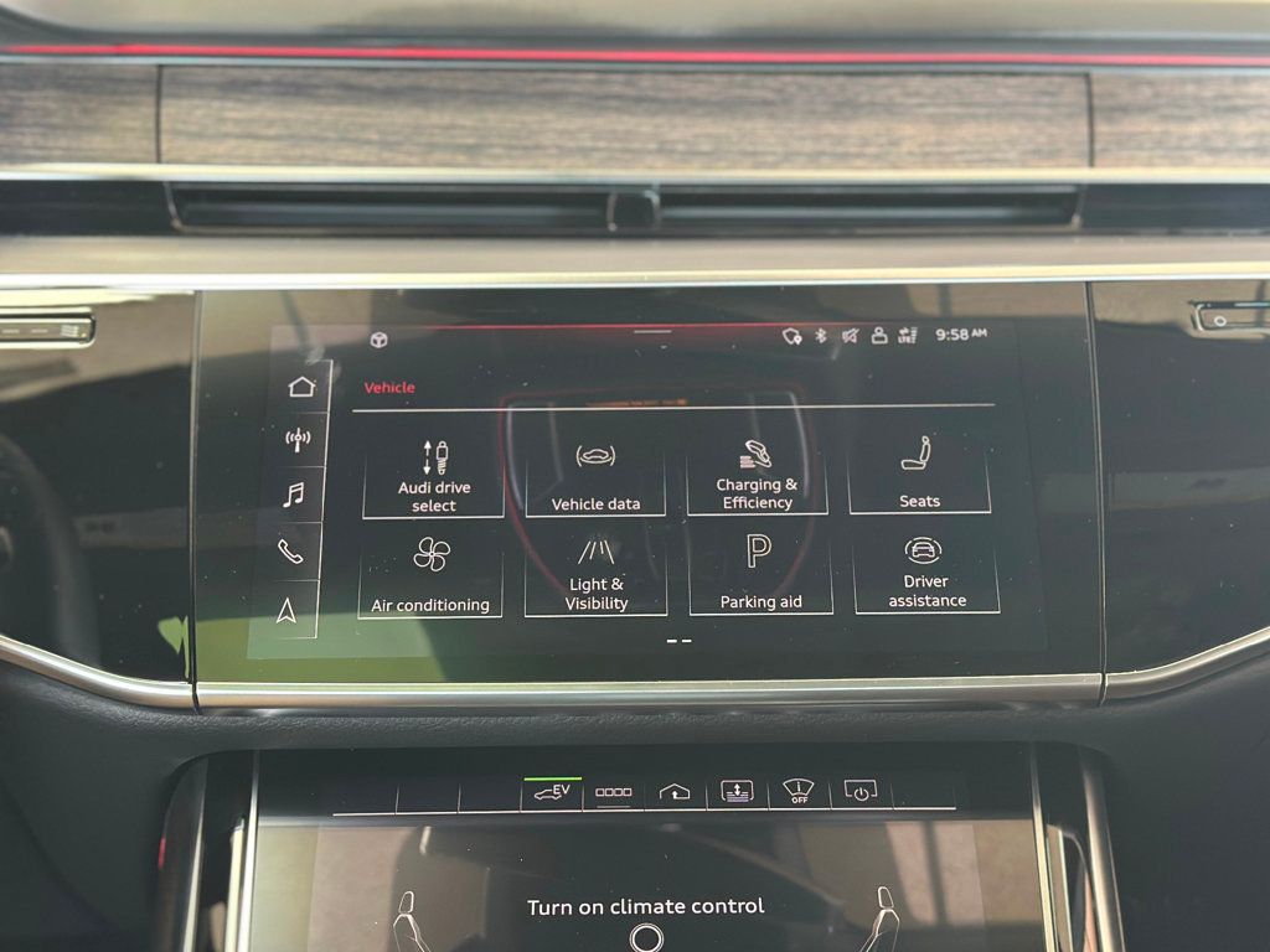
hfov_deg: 39.7
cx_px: 635
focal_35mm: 48
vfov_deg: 30.3
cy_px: 476
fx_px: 1761
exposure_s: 1/40
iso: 400
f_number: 1.78
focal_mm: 6.86
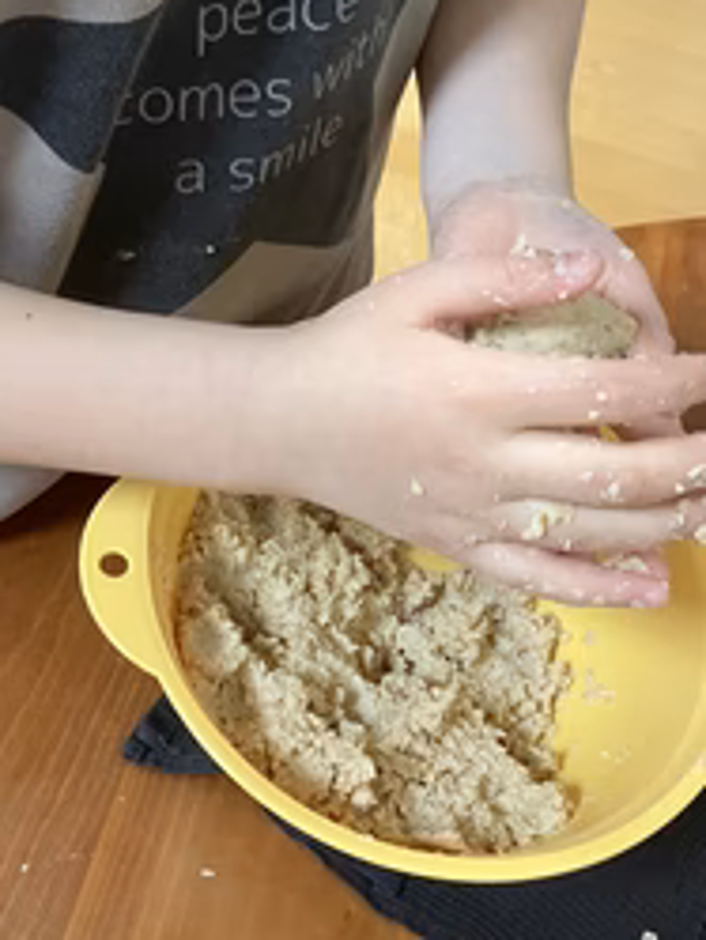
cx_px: 336
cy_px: 381
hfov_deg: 32.2
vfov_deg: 41.9
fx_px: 1223
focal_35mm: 45
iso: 200
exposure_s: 1/60
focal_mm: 3.99
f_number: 1.8
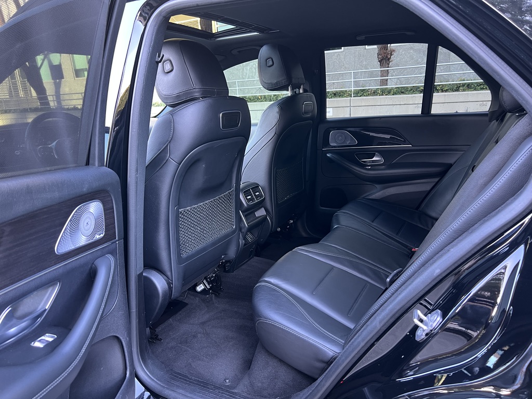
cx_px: 266
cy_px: 200
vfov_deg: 53.1
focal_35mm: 26
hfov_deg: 67.3
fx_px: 400
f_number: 1.5
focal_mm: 5.7
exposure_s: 1/60
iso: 200
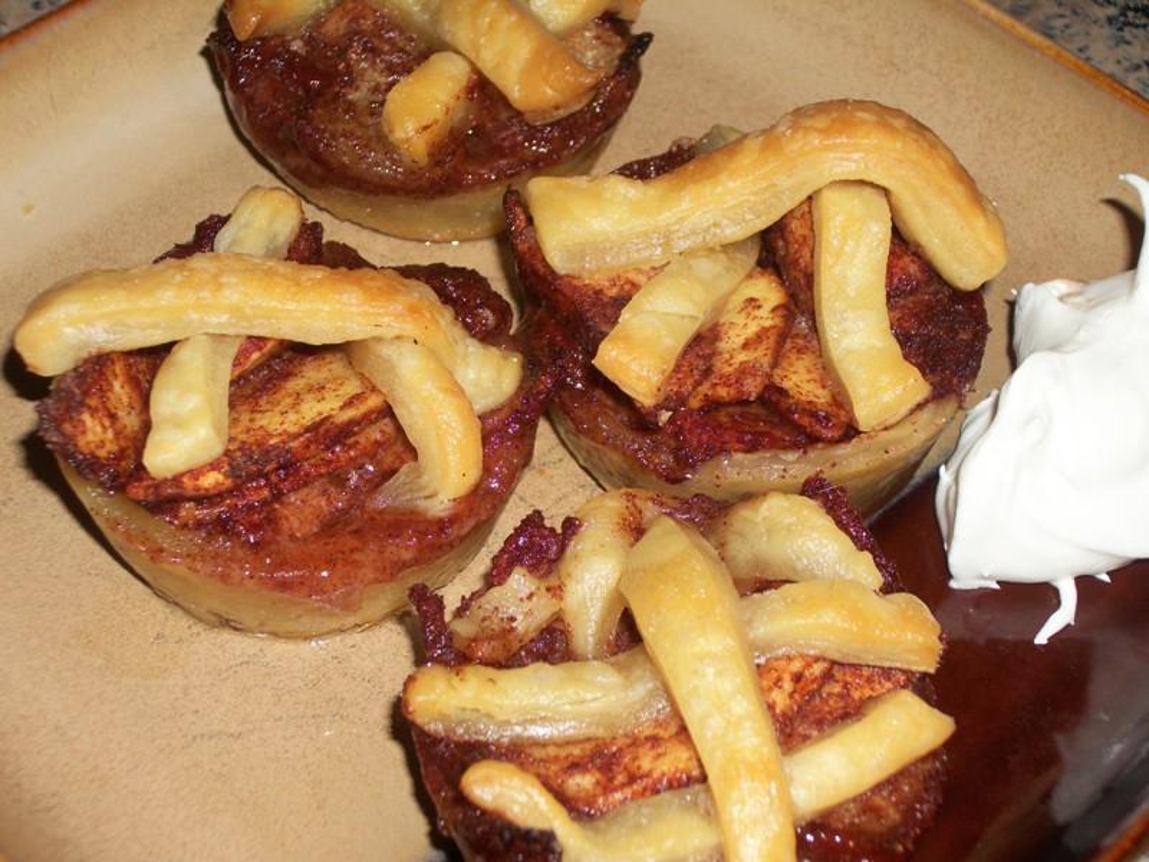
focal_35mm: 77
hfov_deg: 25.3
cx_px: 574
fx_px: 2556
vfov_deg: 19.1
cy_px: 431
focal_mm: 13.7
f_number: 4.6
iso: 80
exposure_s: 1/60
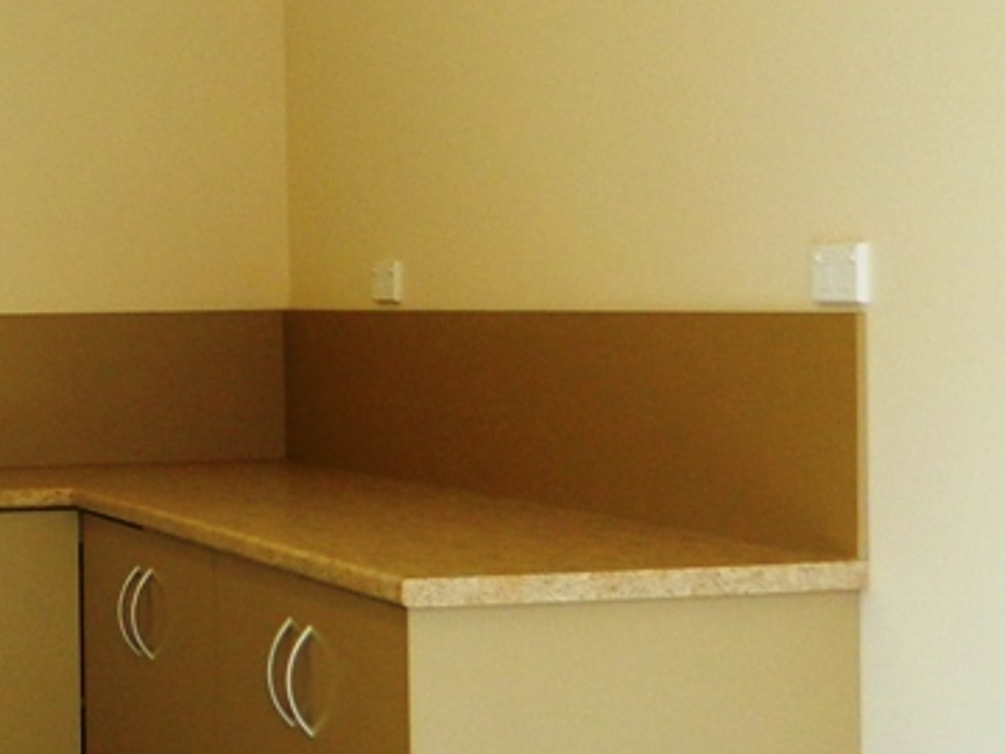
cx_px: 11
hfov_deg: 21.1
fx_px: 2613
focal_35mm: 90
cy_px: 374
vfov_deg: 16.4
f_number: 3.1
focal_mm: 4.5
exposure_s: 1/60
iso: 80
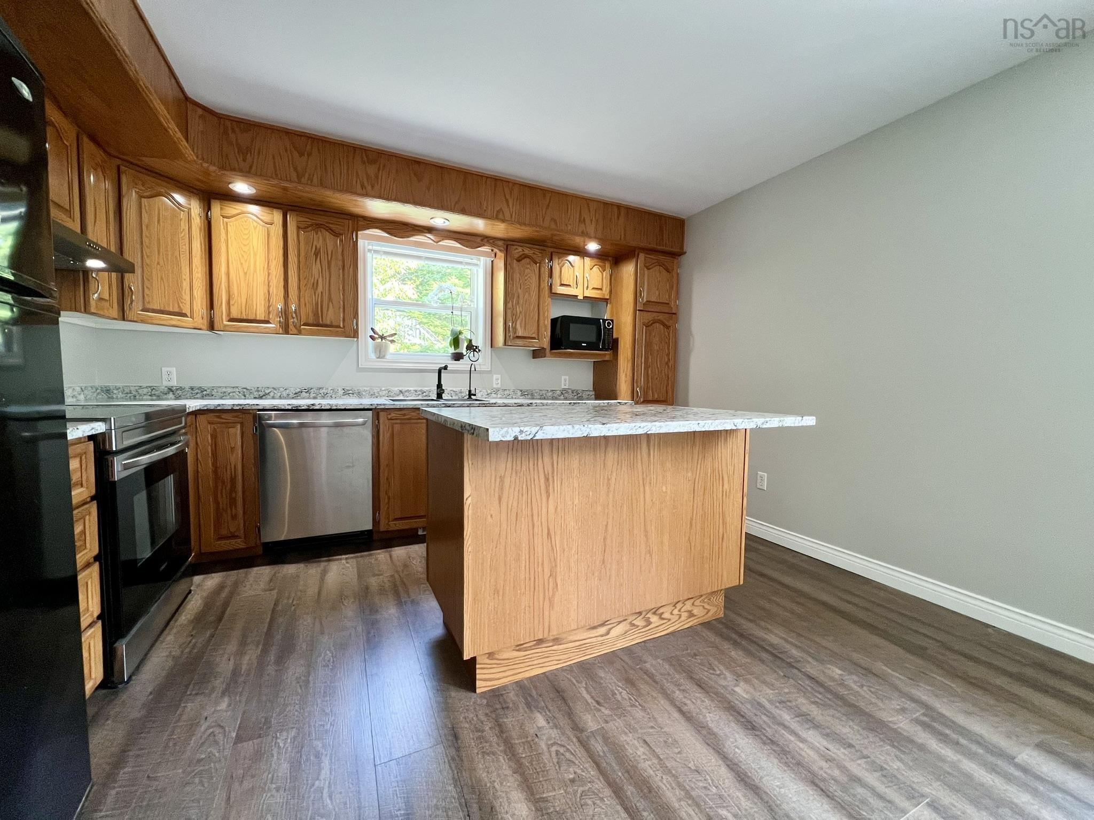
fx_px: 411
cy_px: 410
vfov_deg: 89.9
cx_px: 547
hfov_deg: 106.2
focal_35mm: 13
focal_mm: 1.57
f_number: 1.8
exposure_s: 1/60
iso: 200
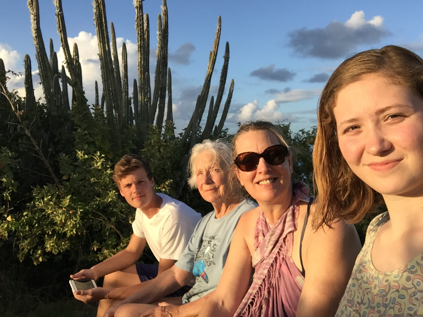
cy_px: 158
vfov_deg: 45.4
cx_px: 212
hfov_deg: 58.4
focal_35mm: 31
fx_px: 379
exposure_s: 1/974
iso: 32
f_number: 2.2
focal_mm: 2.65
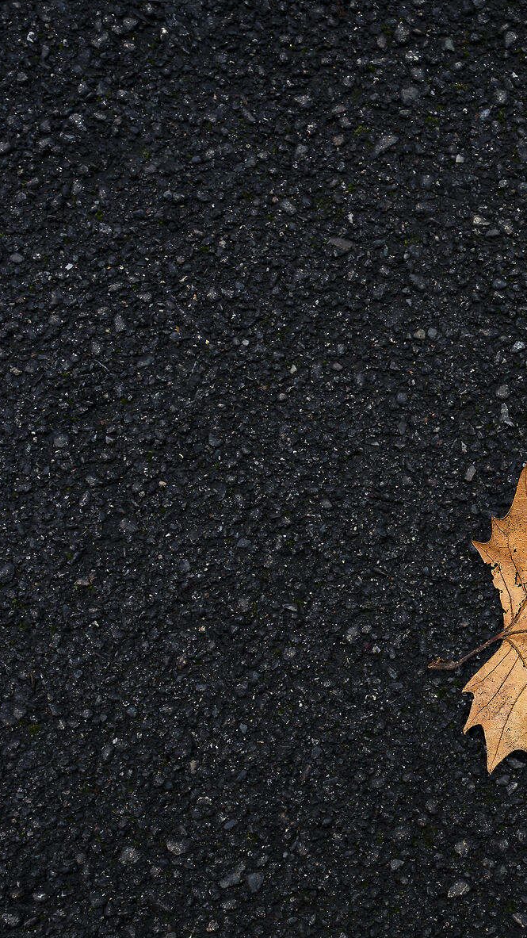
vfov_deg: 56.9
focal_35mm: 34
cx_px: 564
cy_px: 614
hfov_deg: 31.2
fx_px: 845
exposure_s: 1/60
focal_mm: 16
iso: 250
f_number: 8
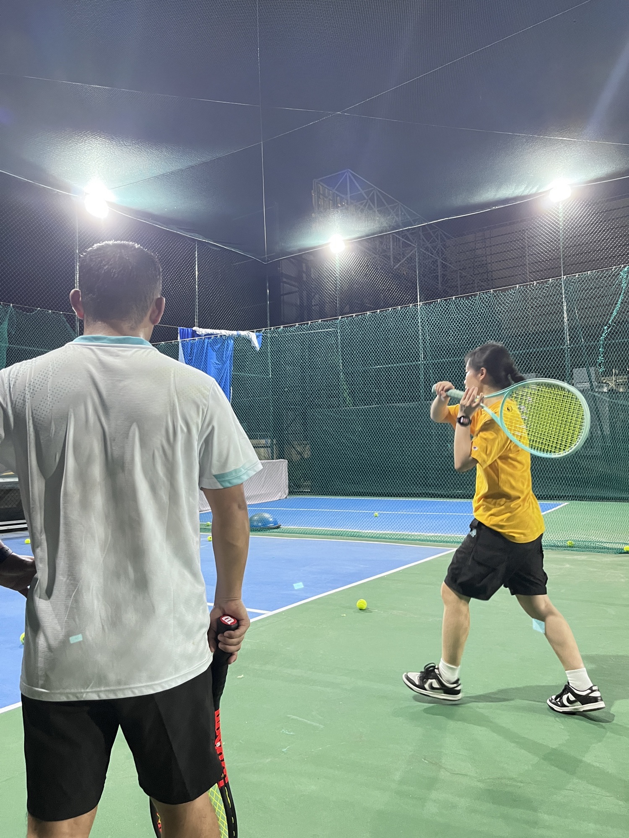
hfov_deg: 53.1
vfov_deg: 67.3
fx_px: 630
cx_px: 314
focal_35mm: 26
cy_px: 419
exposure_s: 1/50
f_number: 1.6
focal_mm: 5.1
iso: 400
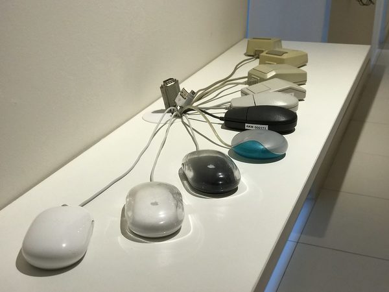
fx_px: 641
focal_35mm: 57
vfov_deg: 25.7
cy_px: 146
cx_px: 194
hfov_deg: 33.8
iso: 80
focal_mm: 6.6
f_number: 2.8
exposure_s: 1/50
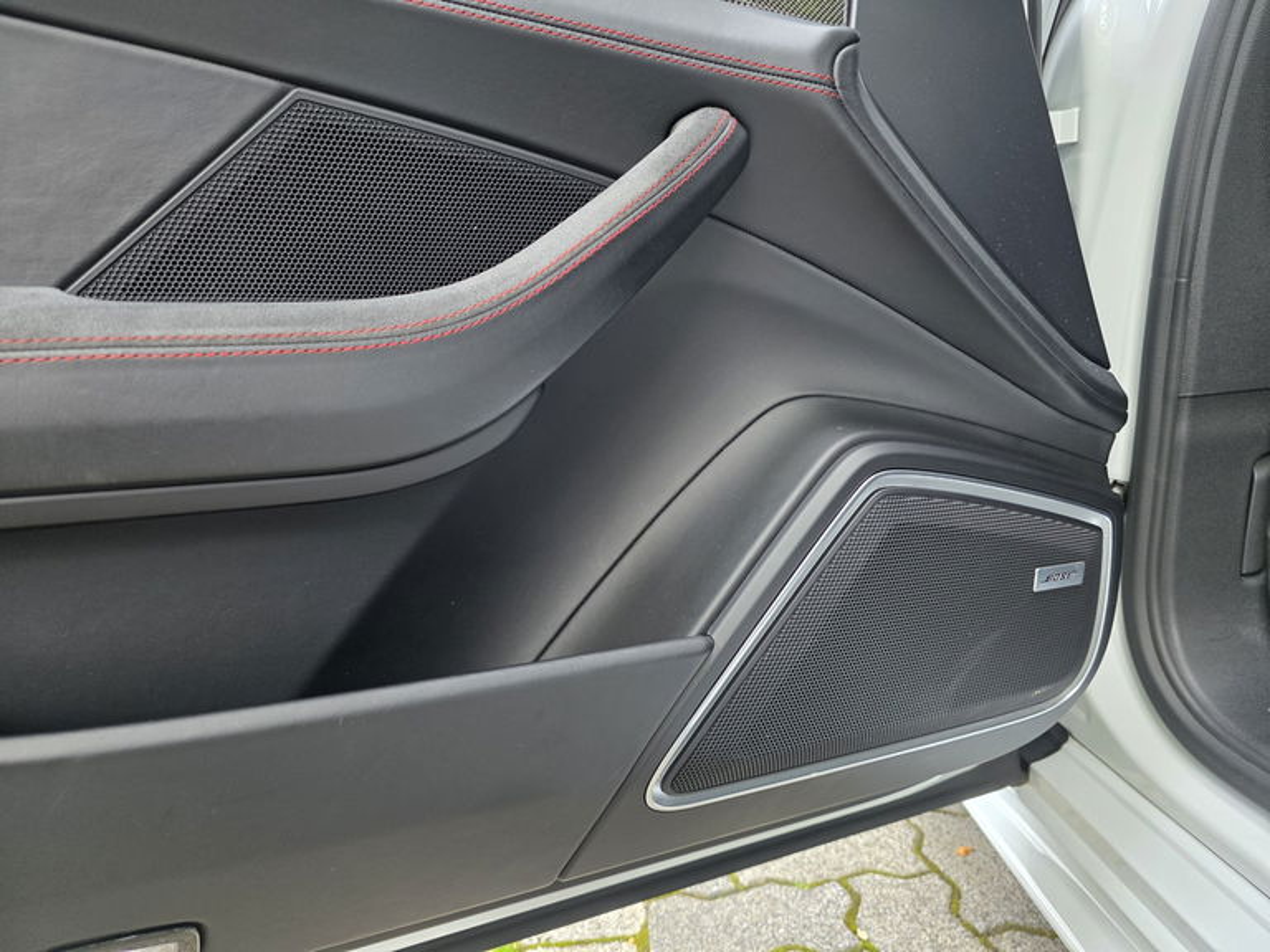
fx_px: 844
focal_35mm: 23
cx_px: 635
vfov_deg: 58.9
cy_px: 476
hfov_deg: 73.9
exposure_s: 1/180
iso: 160
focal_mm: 6.3
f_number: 1.7
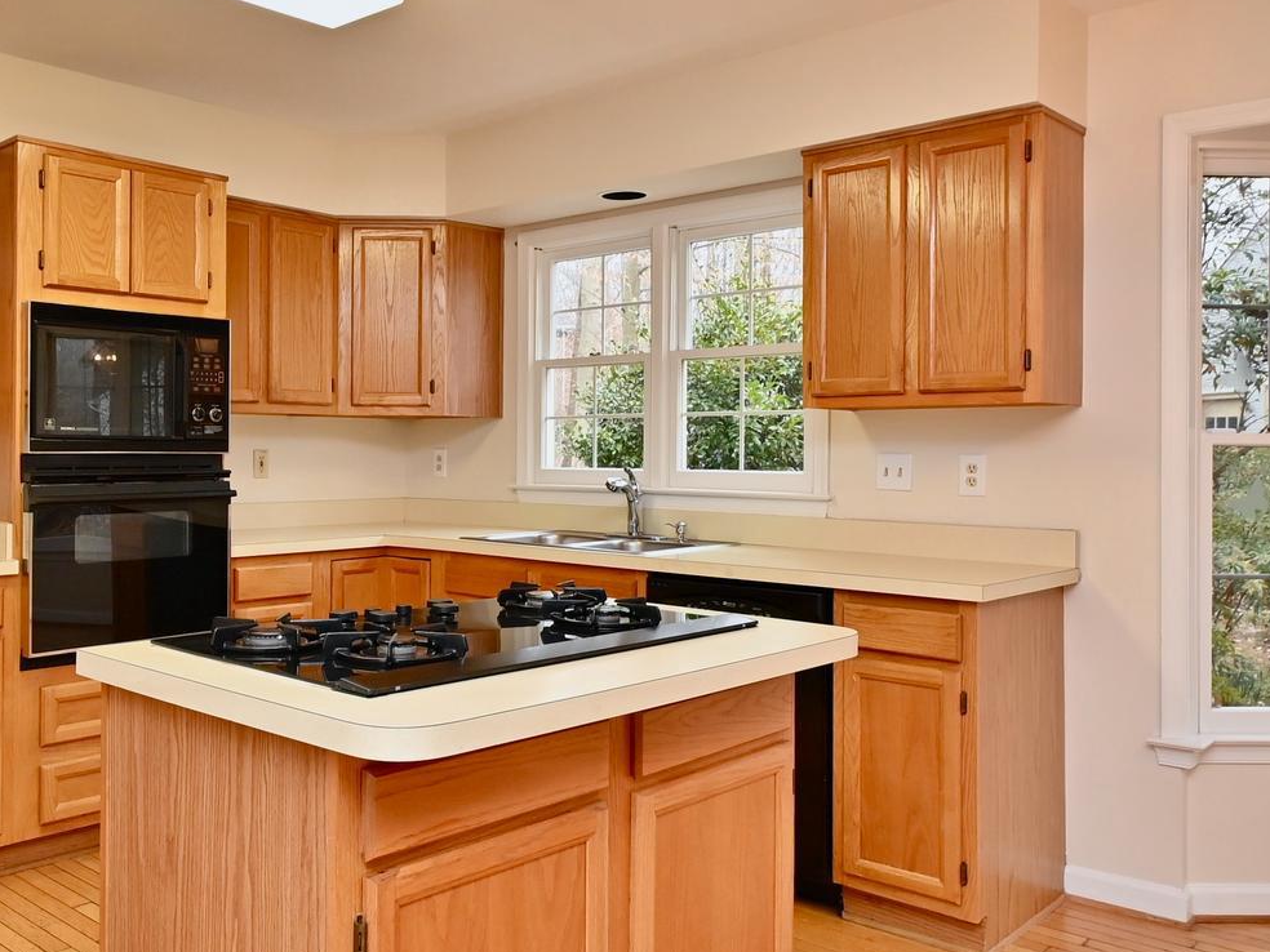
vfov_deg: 46.7
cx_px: 493
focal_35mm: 30
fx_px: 1101
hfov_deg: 59.3
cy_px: 406
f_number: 7.1
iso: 200
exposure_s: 1/15
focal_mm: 10
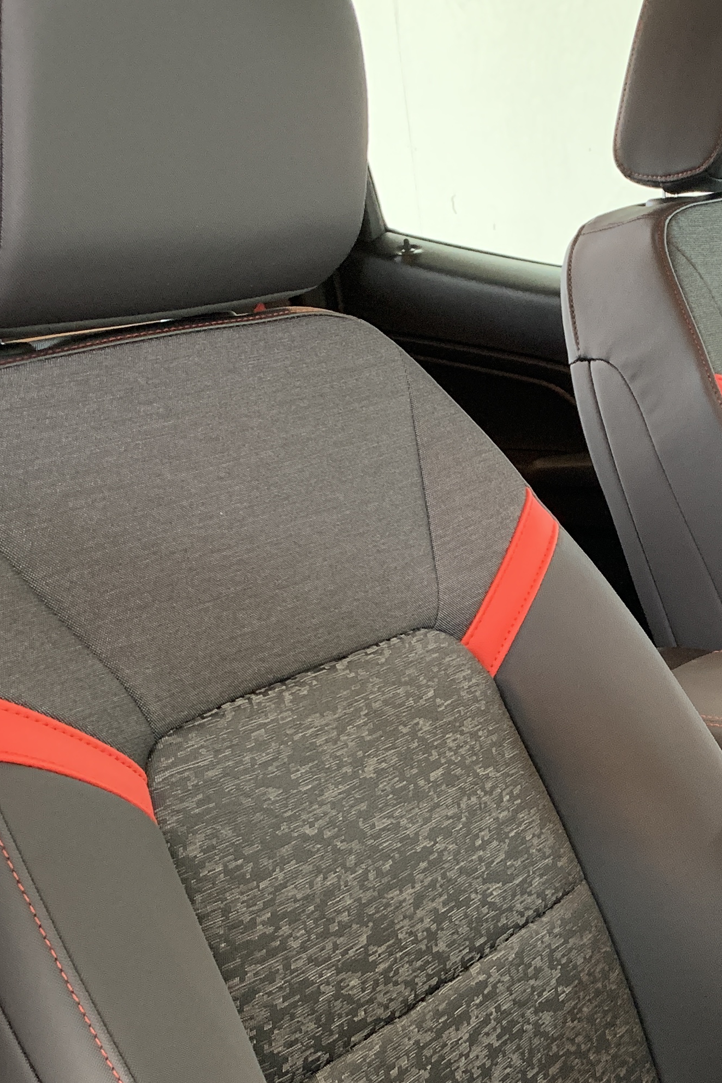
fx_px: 1654
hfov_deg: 23.6
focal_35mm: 55
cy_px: 695
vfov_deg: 36.0
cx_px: 724
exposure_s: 1/30
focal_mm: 4.25
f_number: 1.8
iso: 500
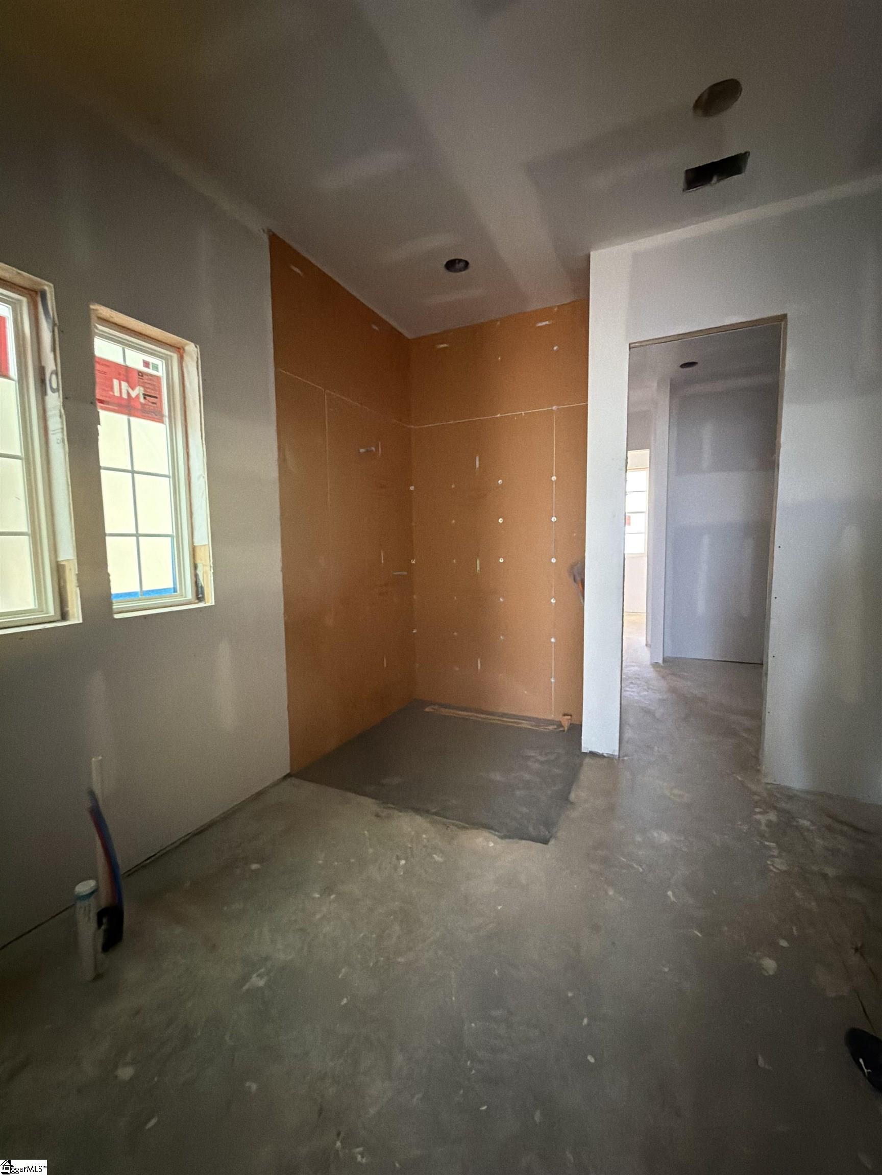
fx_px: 476
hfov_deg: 85.7
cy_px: 588
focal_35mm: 14
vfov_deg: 102.1
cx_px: 441
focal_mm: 2.22
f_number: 2.2
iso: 1250
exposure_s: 1/46
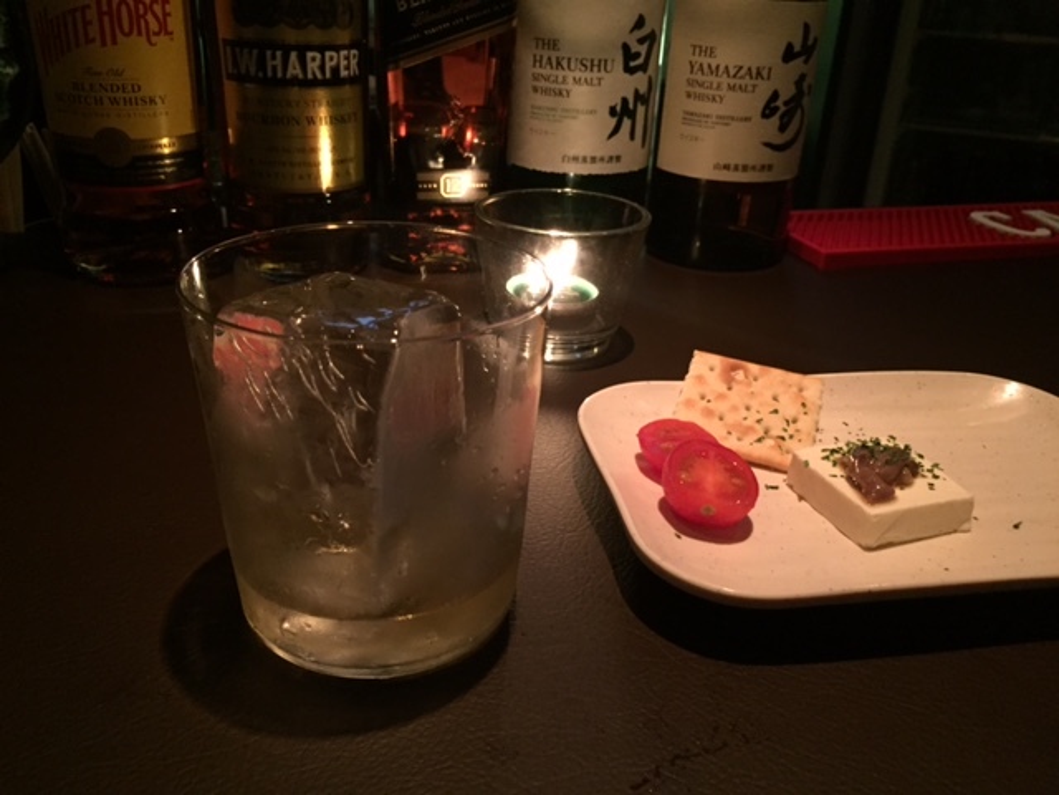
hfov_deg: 61.7
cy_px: 398
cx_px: 530
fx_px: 887
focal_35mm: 29
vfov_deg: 48.2
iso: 250
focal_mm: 4.15
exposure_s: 1/15
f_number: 2.2
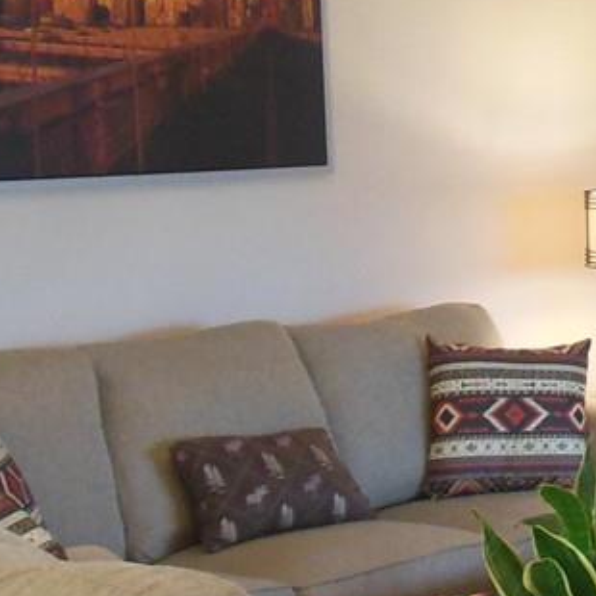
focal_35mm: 114
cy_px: 294
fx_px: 2221
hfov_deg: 14.1
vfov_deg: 15.3
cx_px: 954
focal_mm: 4.5
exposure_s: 1/30
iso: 320
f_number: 3.2
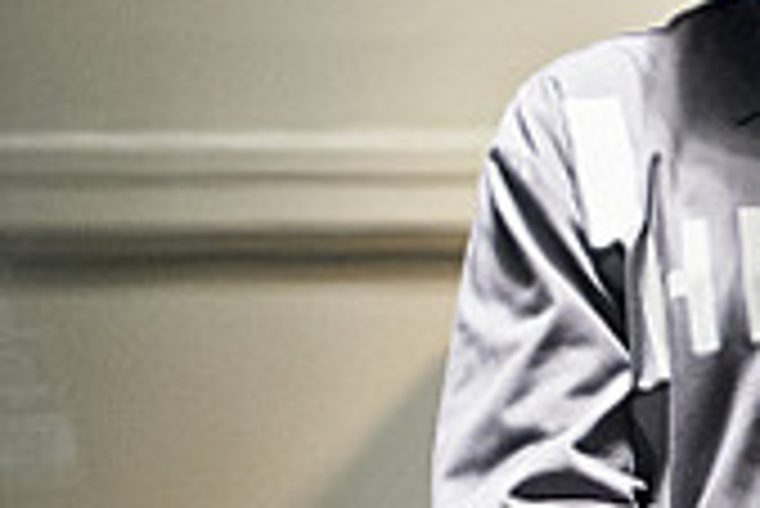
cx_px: 279
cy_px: 418
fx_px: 18002
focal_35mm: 852
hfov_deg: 2.4
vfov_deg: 1.6
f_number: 2.8
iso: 3200
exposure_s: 1/80
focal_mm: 185
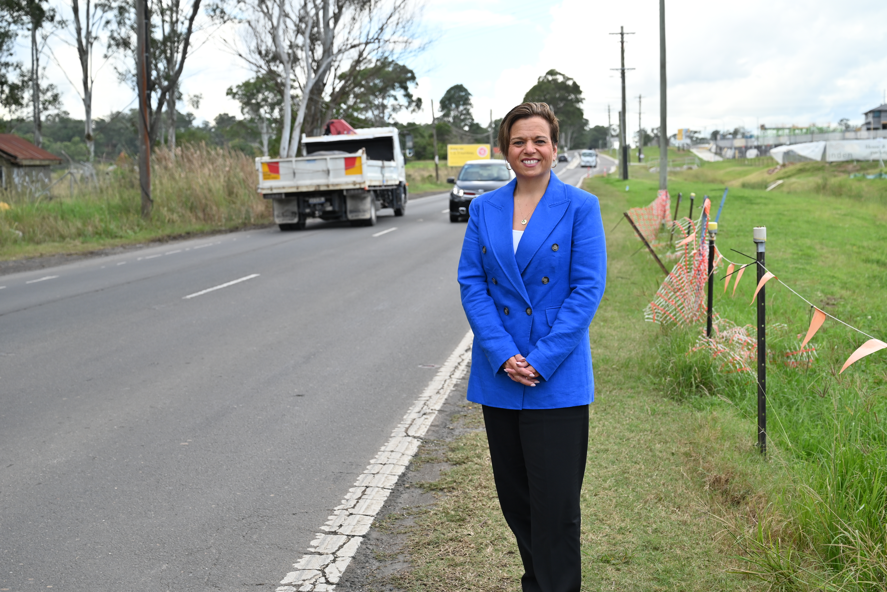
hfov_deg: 39.6
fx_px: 1232
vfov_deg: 27.0
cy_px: 296
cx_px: 444
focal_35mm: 50
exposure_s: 1/250
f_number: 5.6
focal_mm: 50
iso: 200
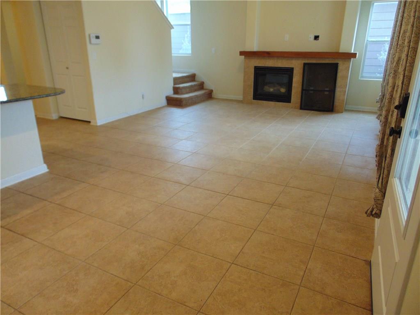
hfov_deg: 69.4
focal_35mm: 25
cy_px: 158
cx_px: 210
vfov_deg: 54.9
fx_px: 303
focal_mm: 4.5
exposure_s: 1/30
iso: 250
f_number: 3
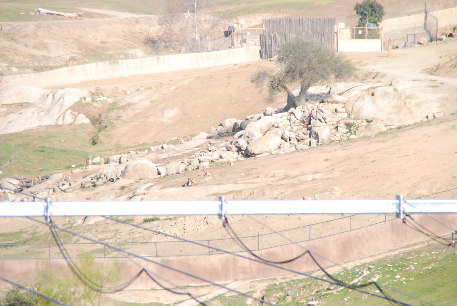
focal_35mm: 300
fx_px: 3813
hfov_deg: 6.9
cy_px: 153
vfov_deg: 4.6
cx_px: 228
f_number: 7.1
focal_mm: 200
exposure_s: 1/1600
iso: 1250
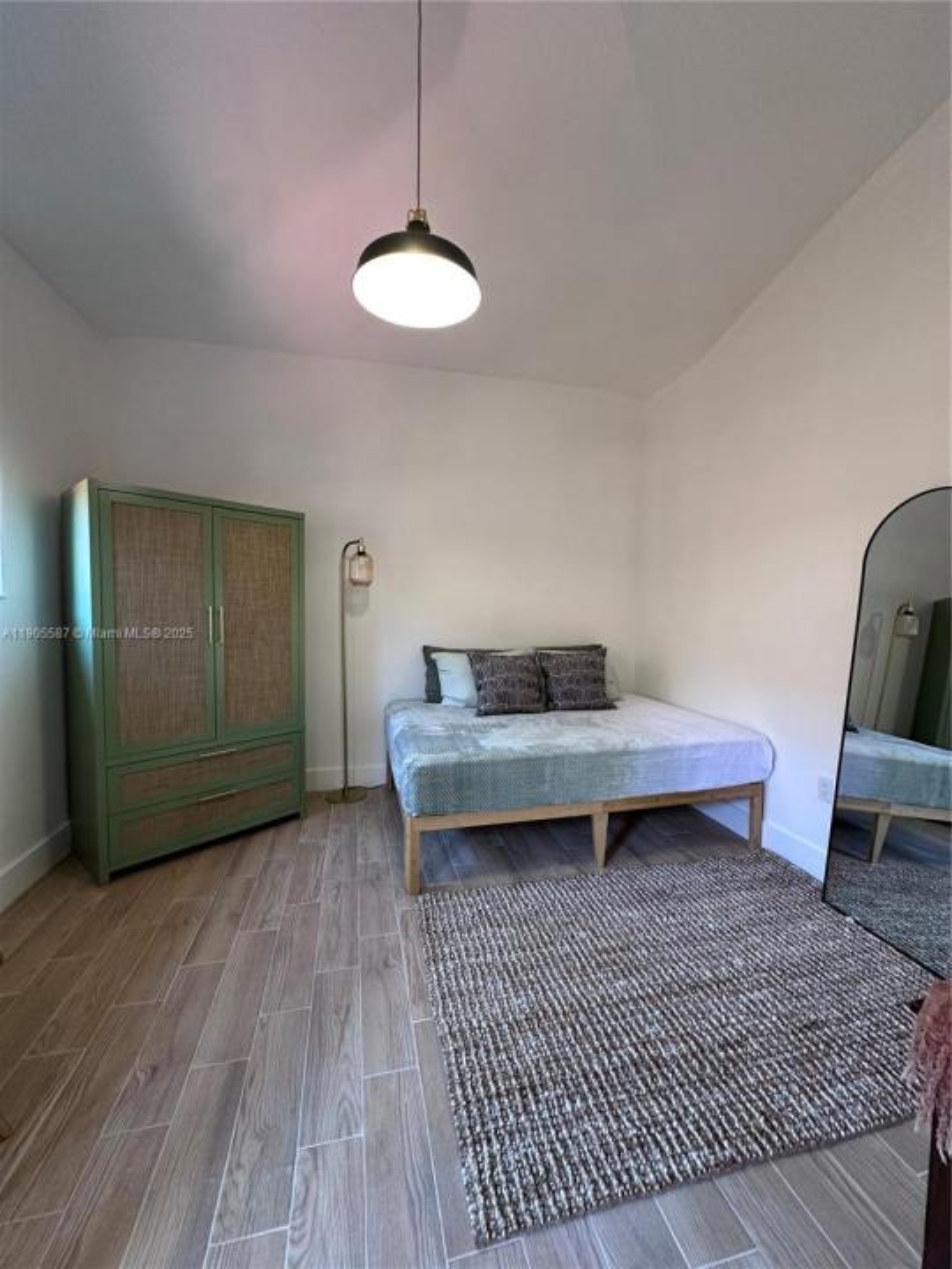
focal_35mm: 14
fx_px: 513
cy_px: 634
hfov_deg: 85.7
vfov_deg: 102.1
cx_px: 476
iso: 250
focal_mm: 2.22
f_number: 2.2
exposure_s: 1/60
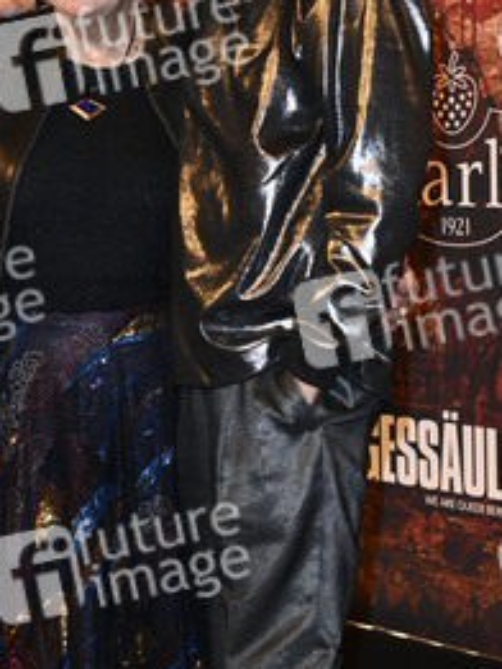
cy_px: 179
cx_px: 192
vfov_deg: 19.0
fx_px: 1990
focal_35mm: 103
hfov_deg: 14.4
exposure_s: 1/250
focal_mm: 70
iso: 1600
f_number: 5.6
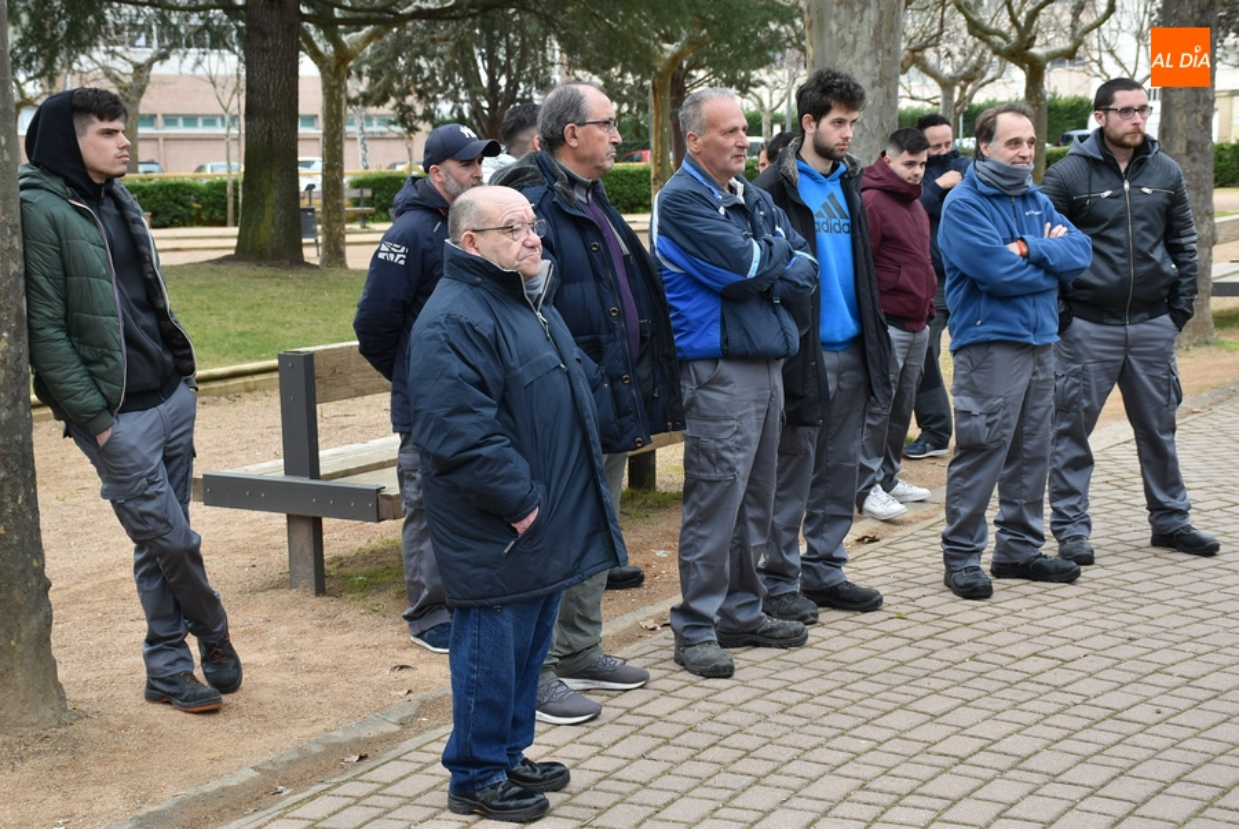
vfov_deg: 23.8
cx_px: 620
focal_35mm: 57
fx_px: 1964
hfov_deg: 35.0
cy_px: 414
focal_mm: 38
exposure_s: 1/160
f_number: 6.3
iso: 400
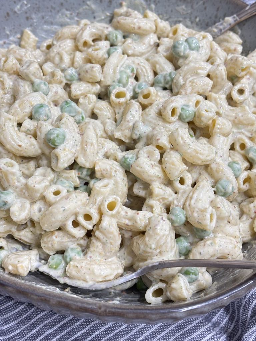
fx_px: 513
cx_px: 128
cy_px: 170
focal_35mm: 52
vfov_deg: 36.8
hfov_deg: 28.0
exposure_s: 1/50
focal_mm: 5.96
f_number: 1.6
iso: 80
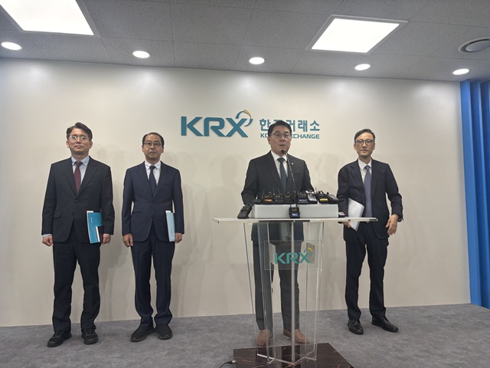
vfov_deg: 53.1
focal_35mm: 26
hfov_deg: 67.3
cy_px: 184
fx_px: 368
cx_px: 245
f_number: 1.6
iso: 64
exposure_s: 1/120
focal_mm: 5.96
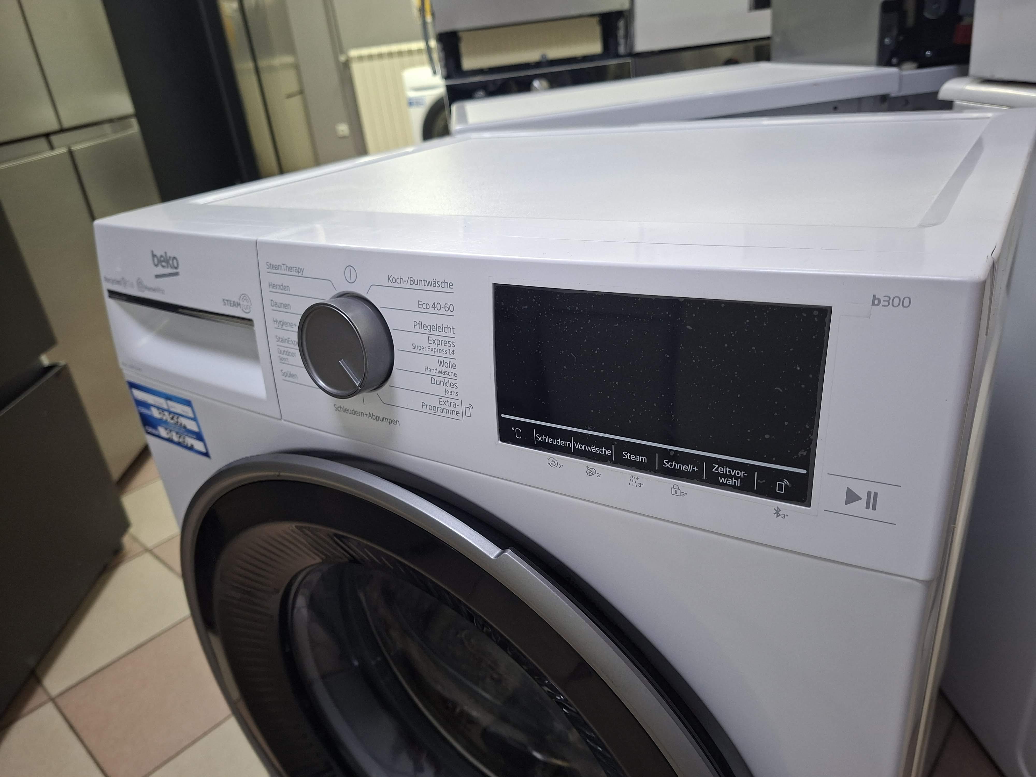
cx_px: 518
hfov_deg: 73.9
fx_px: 688
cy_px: 388
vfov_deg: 58.9
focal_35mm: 23
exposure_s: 1/50
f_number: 1.8
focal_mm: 5.54
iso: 250
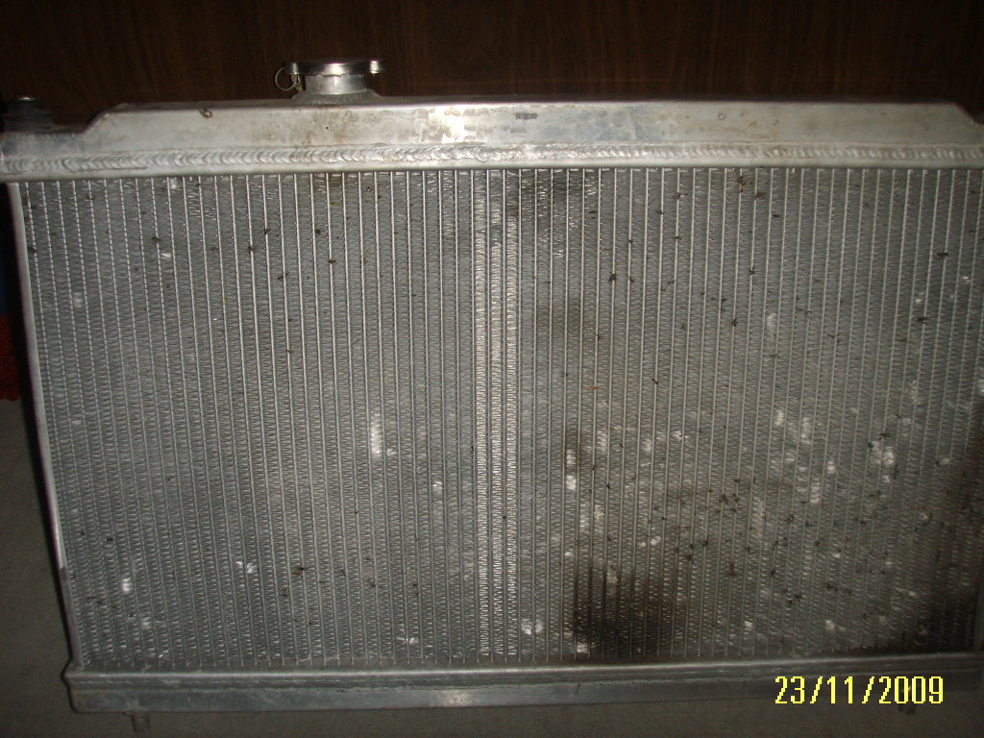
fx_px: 1109
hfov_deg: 47.9
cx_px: 492
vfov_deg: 36.8
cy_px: 369
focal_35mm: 39
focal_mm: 6.6
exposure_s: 1/45
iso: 100
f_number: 3.5
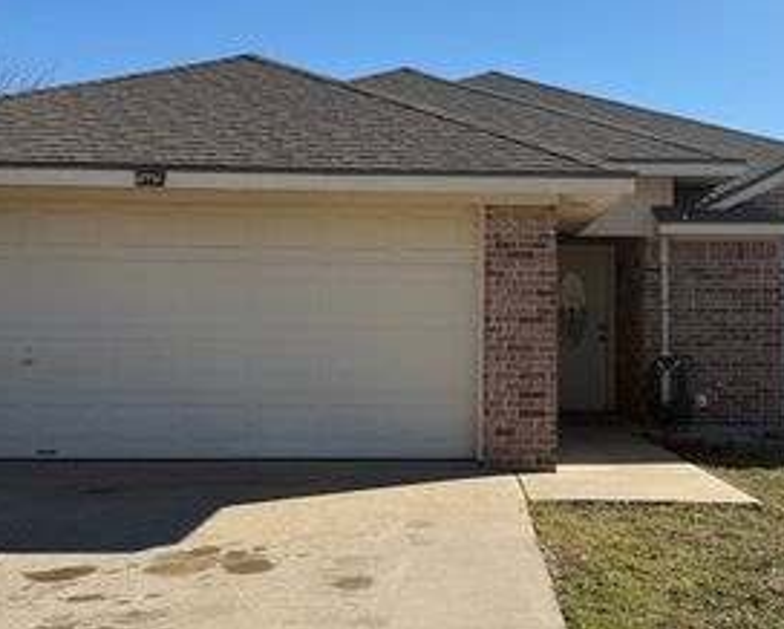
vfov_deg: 34.9
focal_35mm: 43
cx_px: 476
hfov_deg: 42.6
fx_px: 998
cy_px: 299
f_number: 1.78
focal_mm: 6.76
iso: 80
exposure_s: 1/5319
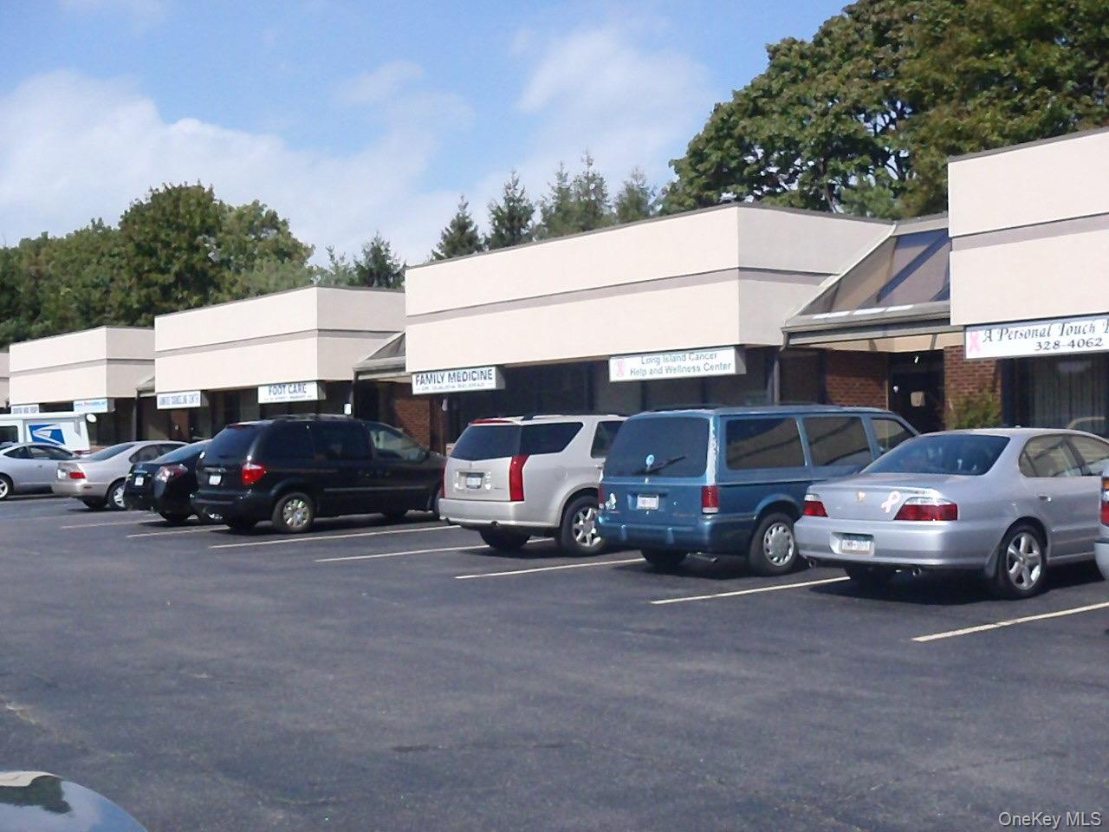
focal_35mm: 43
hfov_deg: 43.9
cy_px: 416
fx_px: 1378
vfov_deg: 33.6
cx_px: 554
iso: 800
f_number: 13
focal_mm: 7.73
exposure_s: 1/400
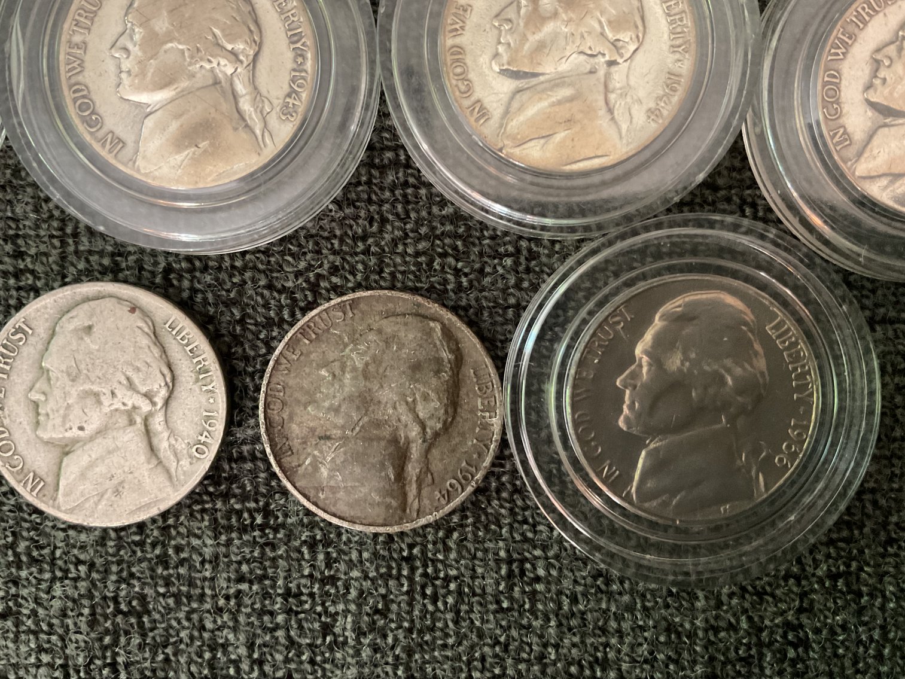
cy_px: 340
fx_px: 758
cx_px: 452
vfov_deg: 48.2
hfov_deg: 61.7
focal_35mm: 29
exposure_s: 1/25
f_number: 1.8
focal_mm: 3
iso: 250
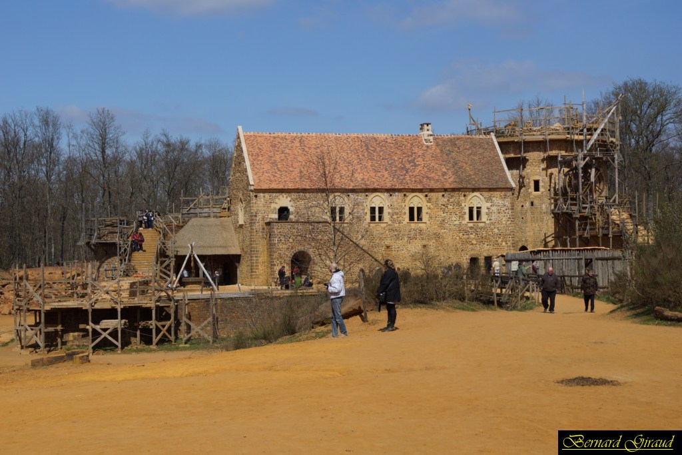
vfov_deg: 22.6
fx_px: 1137
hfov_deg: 33.4
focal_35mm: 60
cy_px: 228
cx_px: 341
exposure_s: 1/200
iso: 100
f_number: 8
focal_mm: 40
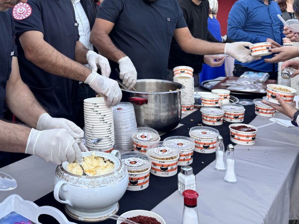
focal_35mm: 38
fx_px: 328
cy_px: 47
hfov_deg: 48.1
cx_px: 97
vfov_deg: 36.5
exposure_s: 1/50
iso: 200
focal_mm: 6.76
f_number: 1.78
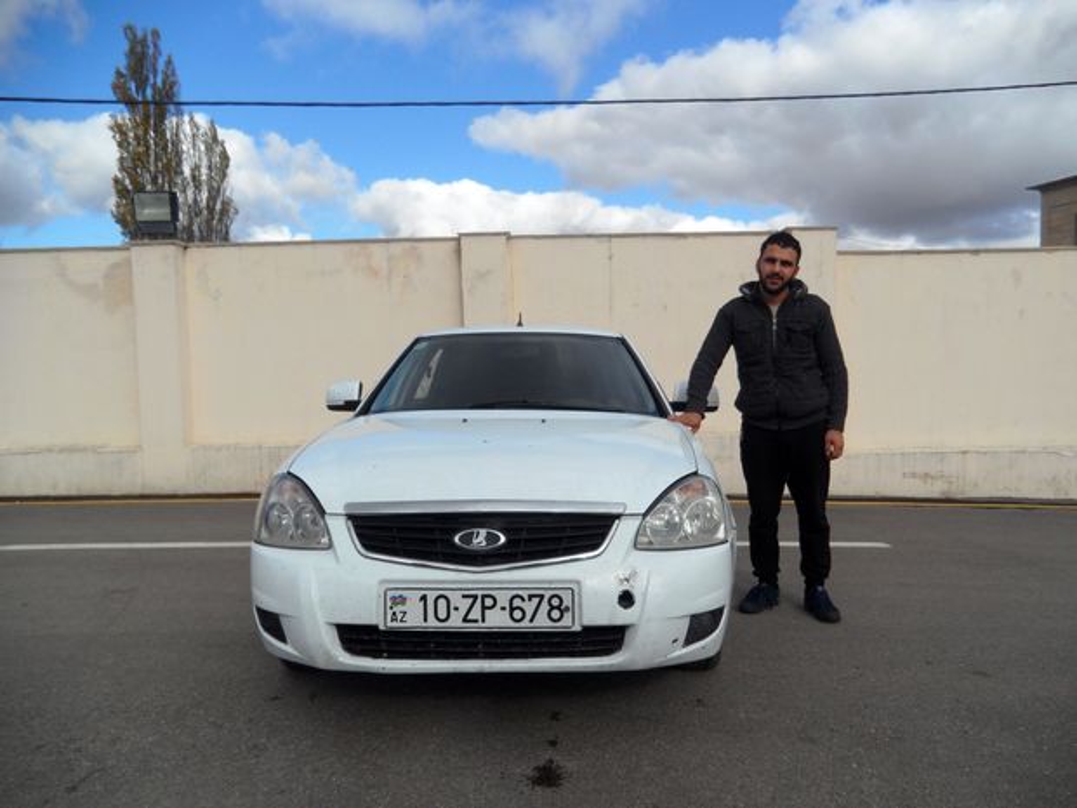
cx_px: 538
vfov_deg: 56.8
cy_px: 404
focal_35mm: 24
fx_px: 747
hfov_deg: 71.6
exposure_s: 1/250
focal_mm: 4.1
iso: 80
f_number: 8.2
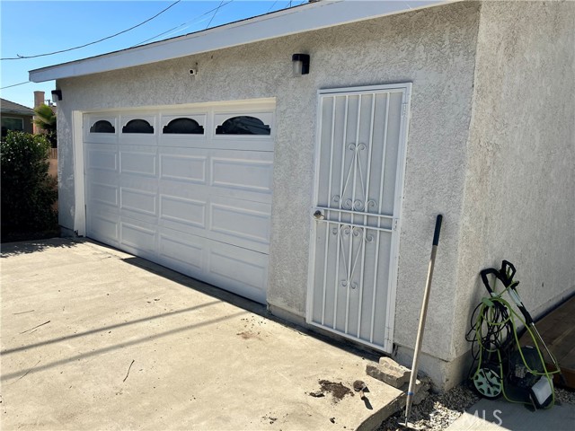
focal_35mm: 28
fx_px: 465
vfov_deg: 49.7
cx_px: 288
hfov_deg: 63.4
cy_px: 216
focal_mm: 3.99
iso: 32
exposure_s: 1/2558
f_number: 1.8
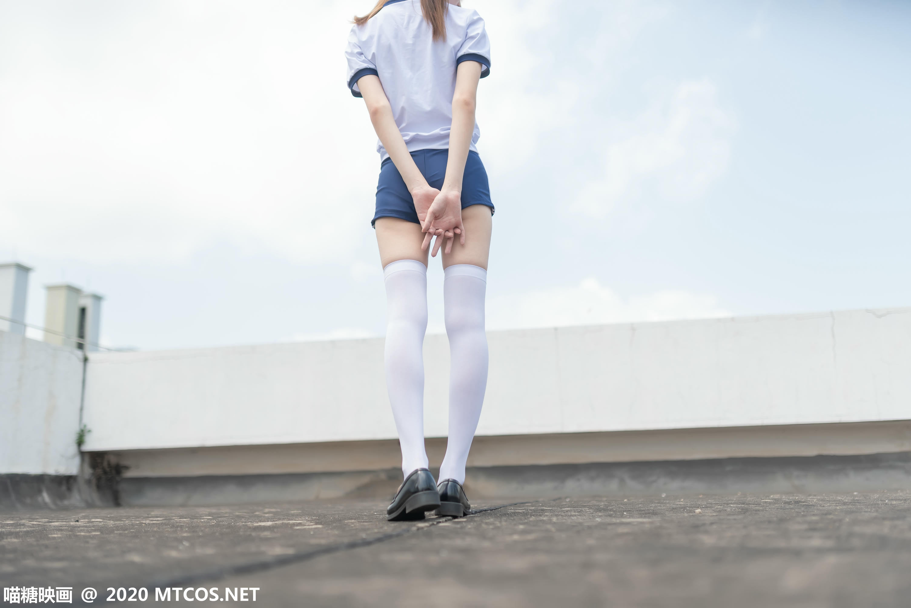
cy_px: 304
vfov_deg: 37.9
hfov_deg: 54.4
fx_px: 886
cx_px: 456
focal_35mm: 35
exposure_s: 1/3200
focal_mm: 35
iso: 100
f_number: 1.8
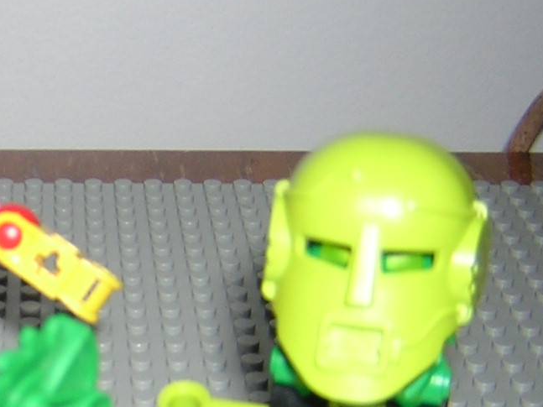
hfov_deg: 21.0
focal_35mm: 89
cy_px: 347
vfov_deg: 16.4
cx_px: -42
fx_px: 1396
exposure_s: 1/60.1
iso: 100
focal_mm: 4.7
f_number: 2.6
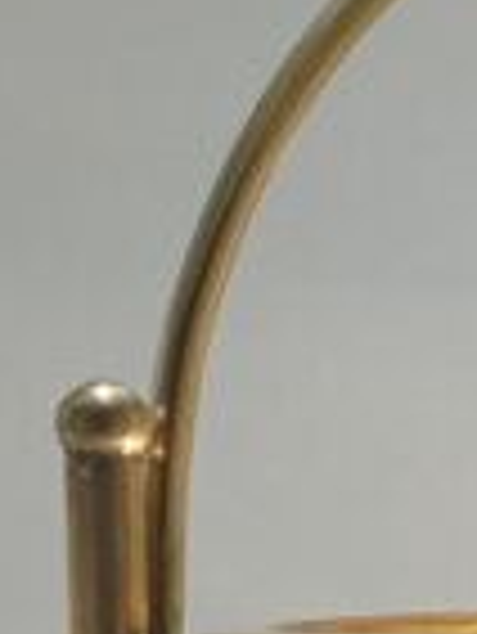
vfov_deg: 8.9
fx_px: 3981
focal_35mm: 217
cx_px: 848
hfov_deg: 6.7
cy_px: 967
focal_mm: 6.1
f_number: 4
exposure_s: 1/125
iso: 100
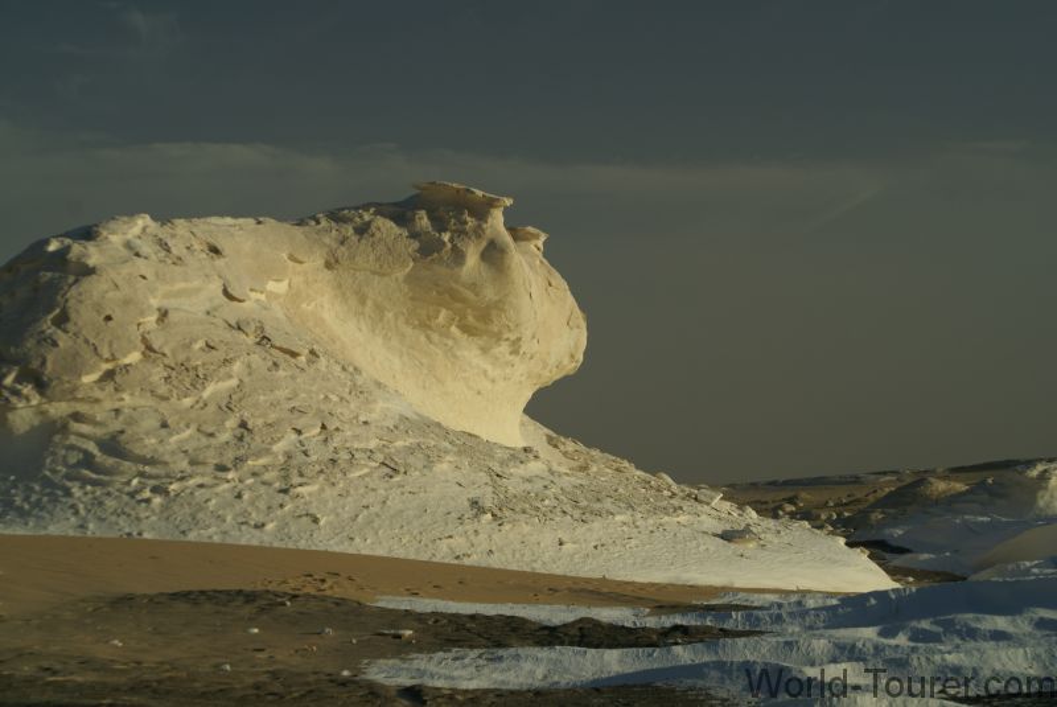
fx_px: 3306
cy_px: 354
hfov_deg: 18.2
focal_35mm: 112
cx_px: 528
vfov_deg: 12.2
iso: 100
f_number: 10
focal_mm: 75
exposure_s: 1/160
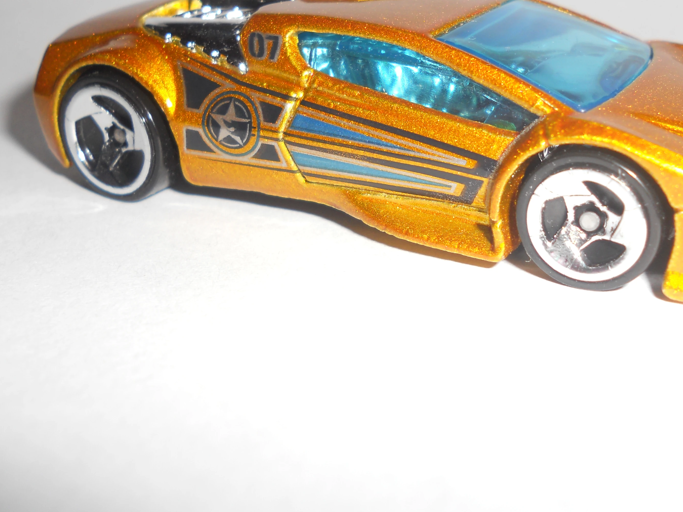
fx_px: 947
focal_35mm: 48
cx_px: 403
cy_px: 185
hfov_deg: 39.5
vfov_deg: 30.1
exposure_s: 1/25
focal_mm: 5.8
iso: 80
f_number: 8.8
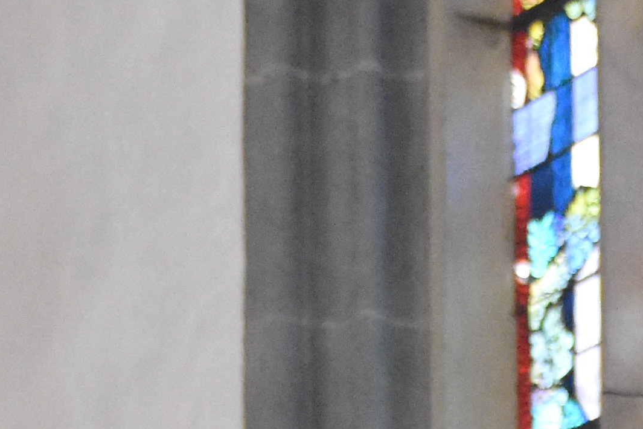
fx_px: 5733
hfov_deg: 6.3
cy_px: 1204
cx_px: 1066
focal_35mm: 321
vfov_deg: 4.2
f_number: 2.8
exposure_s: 1/250
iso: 5000
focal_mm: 38
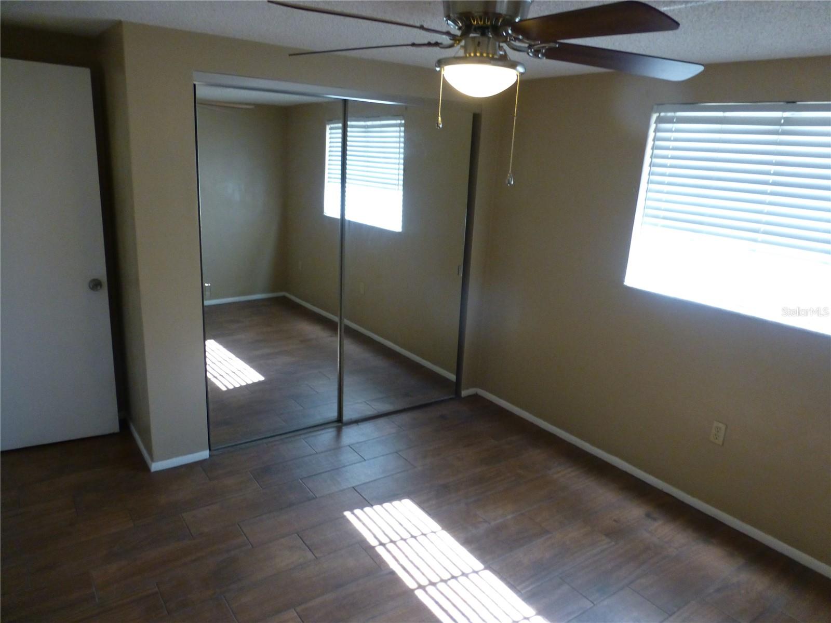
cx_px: 416
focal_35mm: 24
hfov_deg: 71.6
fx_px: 576
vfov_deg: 56.8
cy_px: 312
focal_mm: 4.3
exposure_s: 1/50
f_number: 3.3
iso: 400
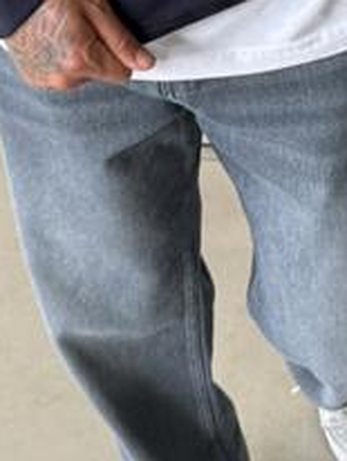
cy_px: -110
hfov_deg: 15.9
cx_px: 201
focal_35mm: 93
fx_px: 1240
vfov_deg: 19.7
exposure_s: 1/121
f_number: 1.78
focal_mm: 6.76
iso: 64
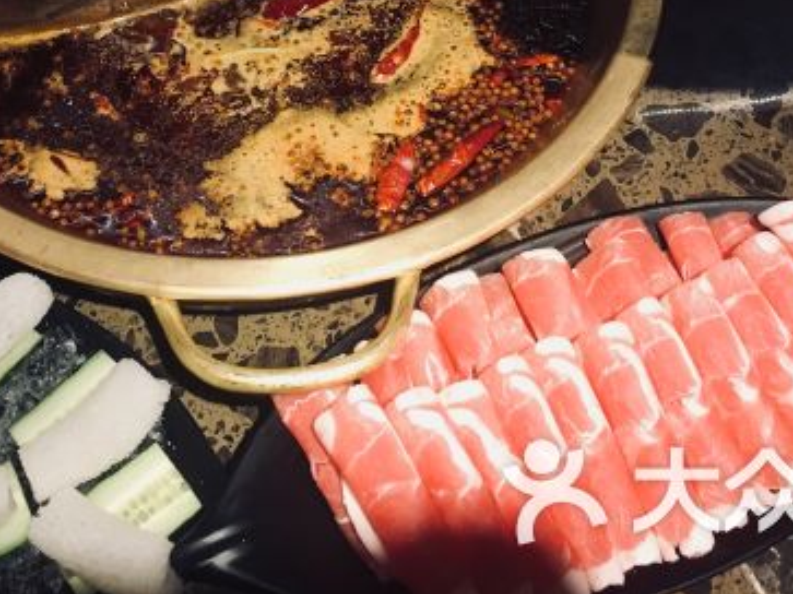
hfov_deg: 34.1
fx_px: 1282
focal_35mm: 56
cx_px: 286
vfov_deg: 25.1
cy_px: 32
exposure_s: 1/33
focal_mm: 4.15
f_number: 2.2
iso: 50
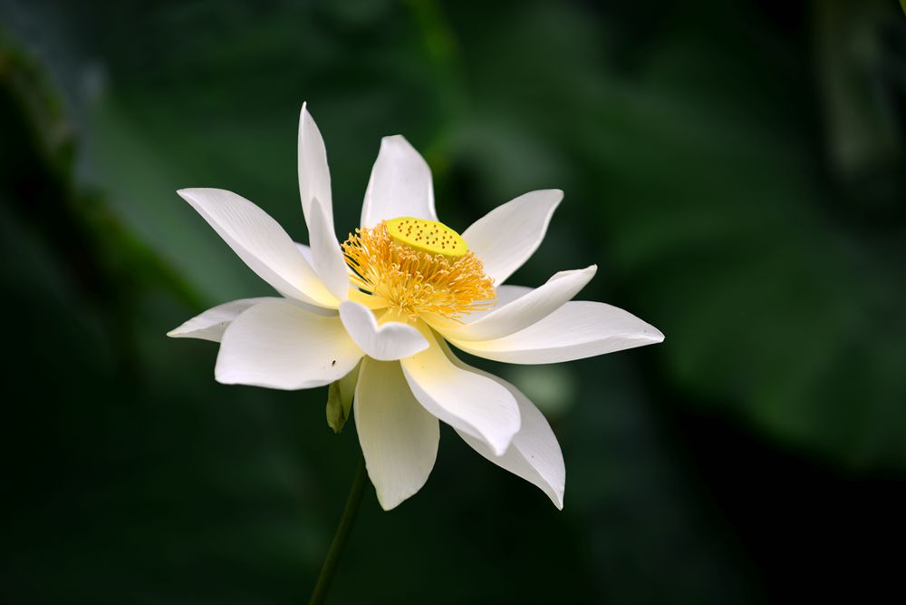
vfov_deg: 6.9
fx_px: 5034
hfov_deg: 10.3
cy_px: 302
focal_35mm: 200
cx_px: 453
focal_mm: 200
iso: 100
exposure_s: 1/400
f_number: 4
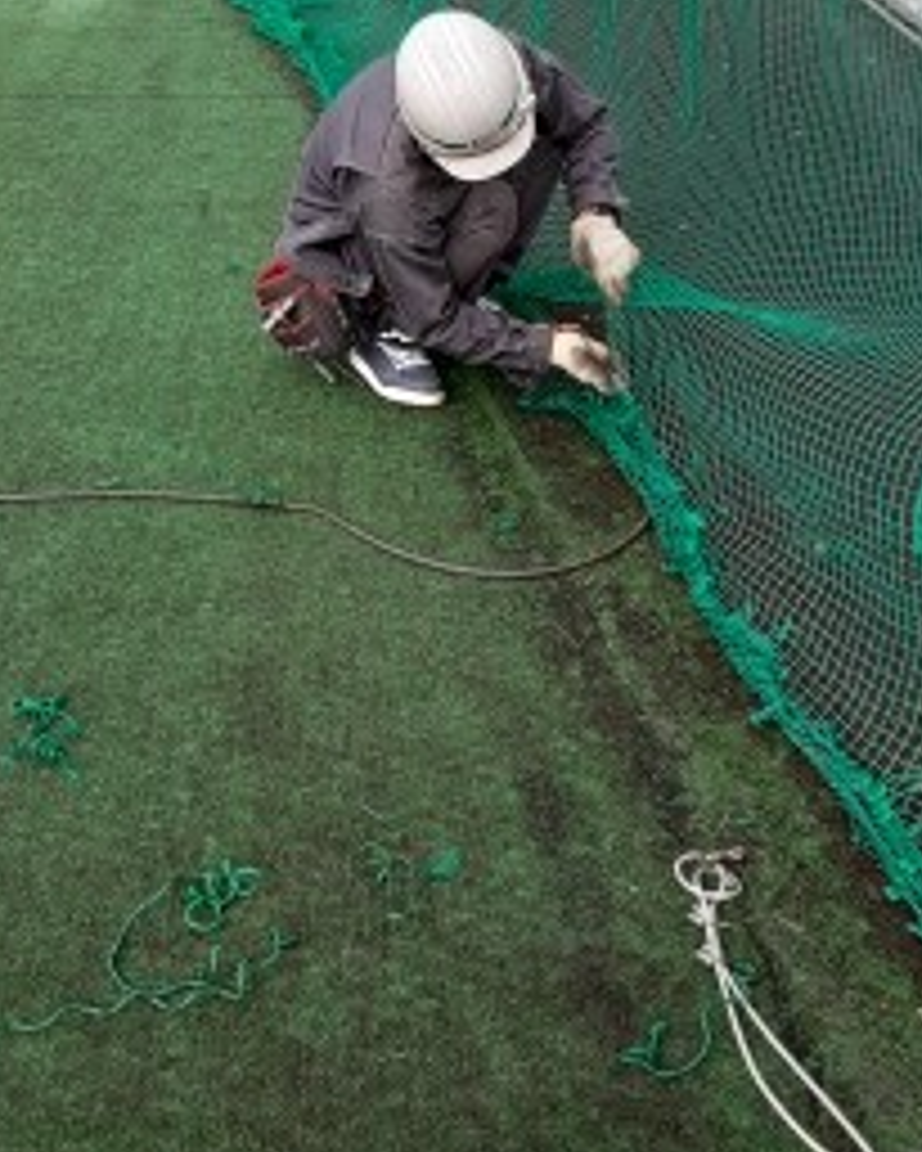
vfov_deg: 43.5
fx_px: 1432
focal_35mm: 42
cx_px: 486
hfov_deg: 35.7
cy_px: 436
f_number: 1.9
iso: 40
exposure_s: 1/115
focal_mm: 2.91
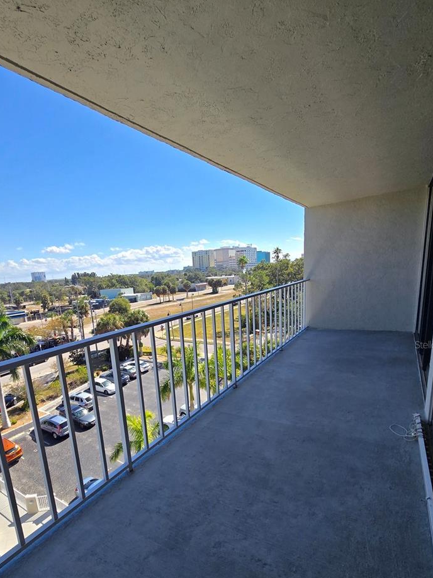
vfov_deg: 90.0
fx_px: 284
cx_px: 176
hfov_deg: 74.0
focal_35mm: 17
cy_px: 344
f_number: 2.2
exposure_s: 1/1677
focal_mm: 2.2
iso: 50
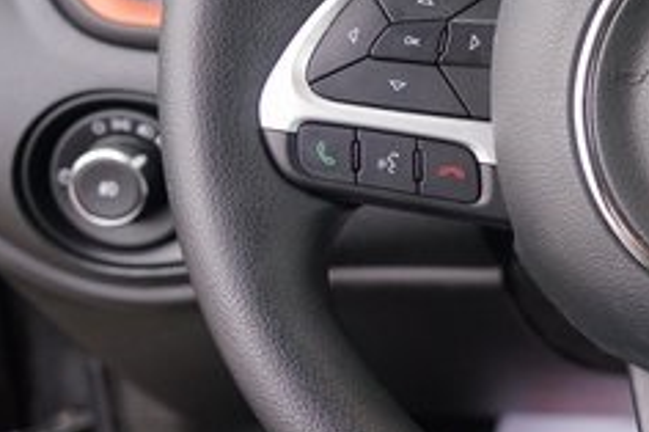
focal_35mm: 76
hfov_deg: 23.5
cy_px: 87
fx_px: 1369
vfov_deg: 17.8
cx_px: 850
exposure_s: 1/160
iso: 1600
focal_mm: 28
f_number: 3.5
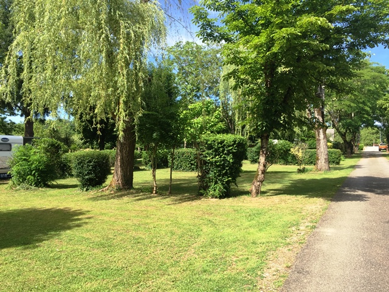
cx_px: 194
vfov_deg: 48.2
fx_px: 326
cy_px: 146
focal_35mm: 29
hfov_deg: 61.7
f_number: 2.2
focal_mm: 4.15
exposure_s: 1/732
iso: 32
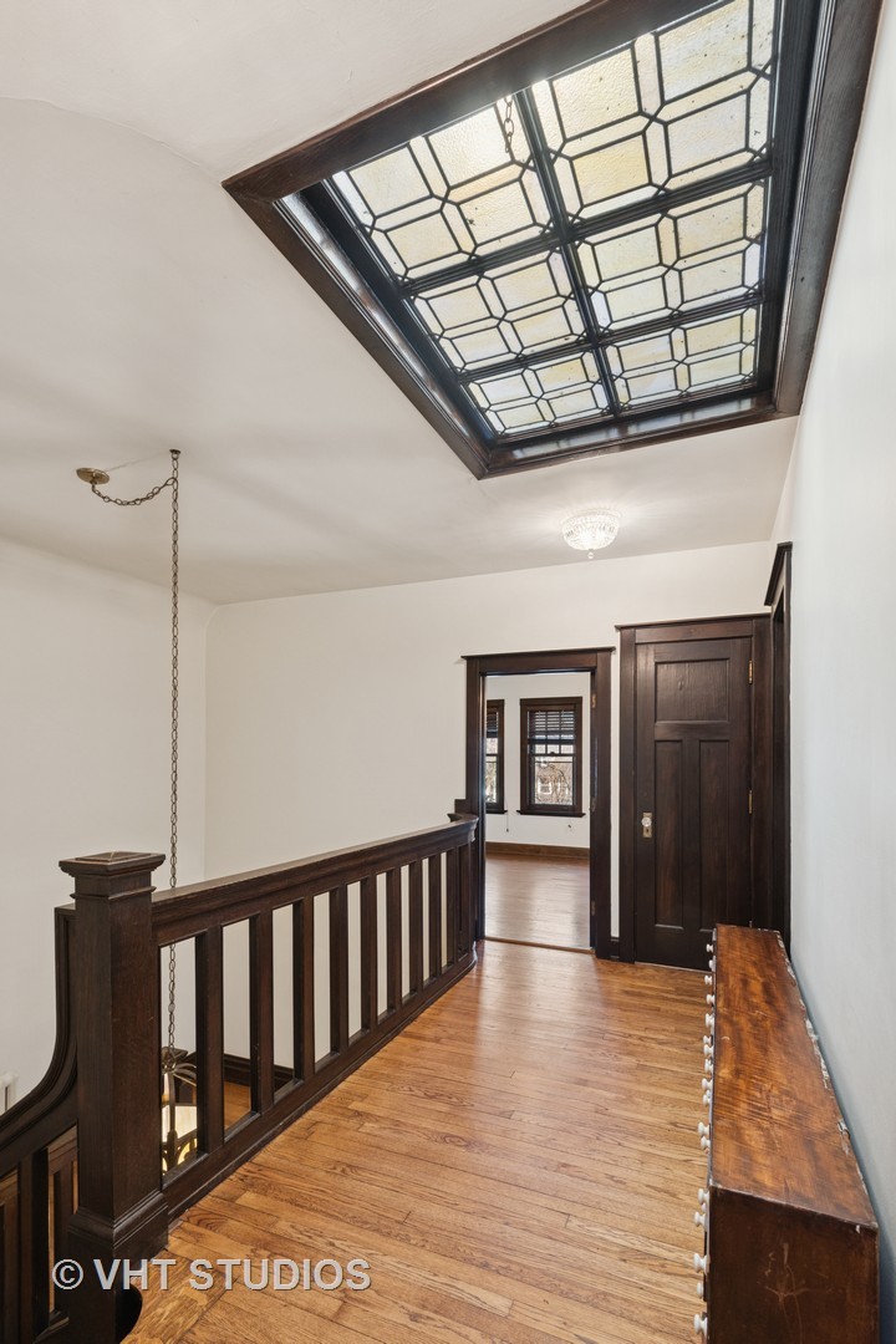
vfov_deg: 96.7
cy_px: 672
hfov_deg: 73.7
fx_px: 597
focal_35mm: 16
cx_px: 448
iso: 400
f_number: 8
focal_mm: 16
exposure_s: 1/13
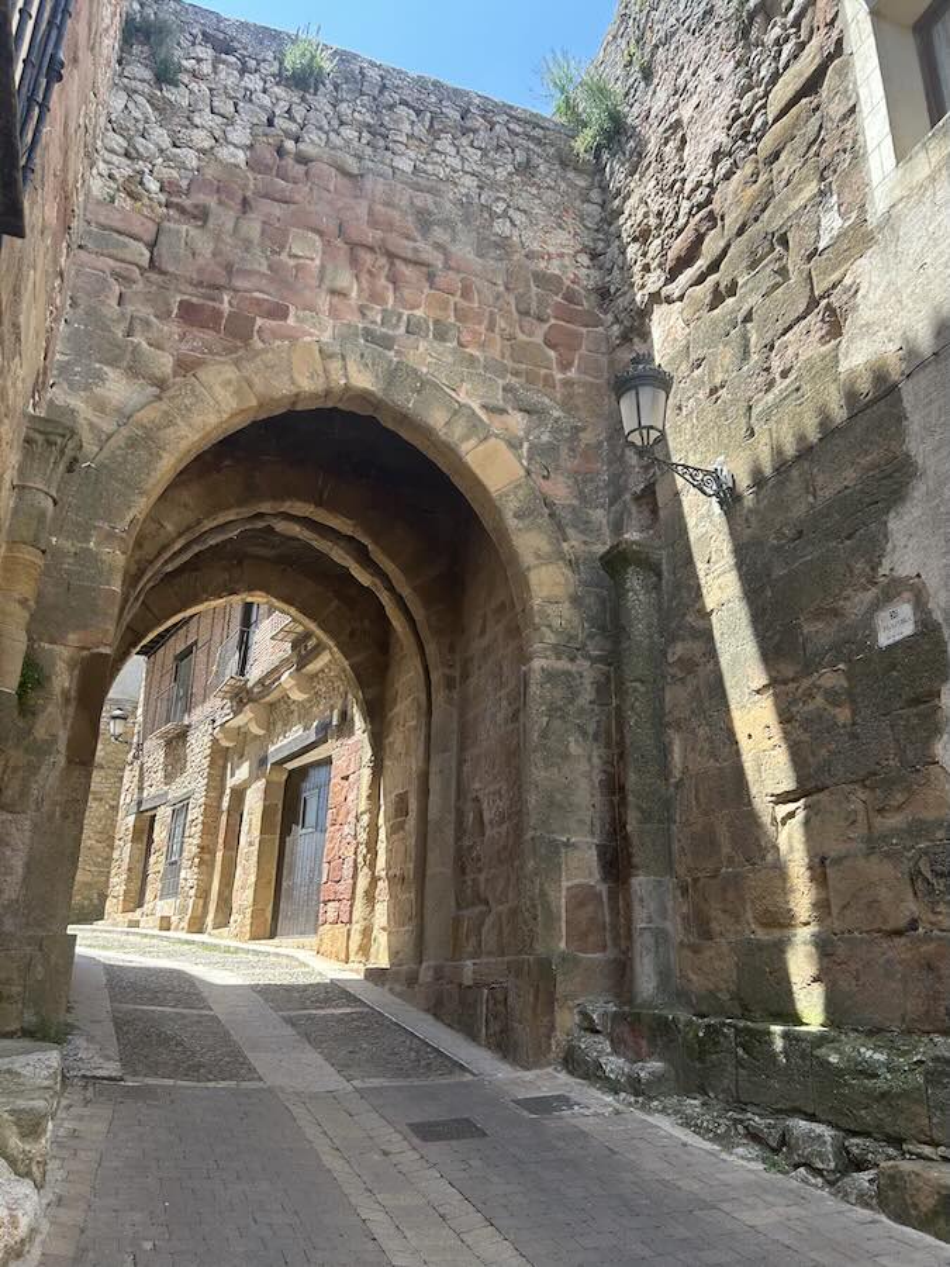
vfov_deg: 67.3
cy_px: 634
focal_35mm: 26
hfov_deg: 53.1
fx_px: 951
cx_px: 475
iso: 50
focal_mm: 5.7
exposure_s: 1/621
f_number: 1.5
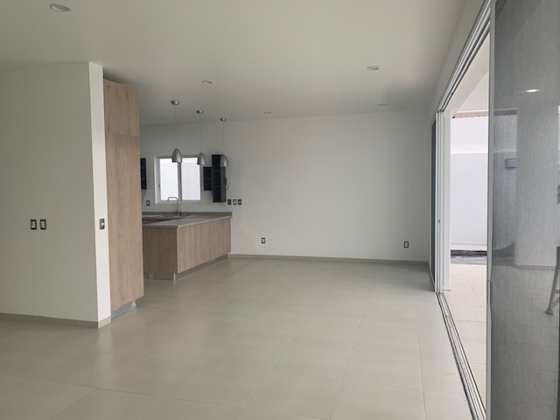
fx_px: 421
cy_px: 210
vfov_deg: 53.1
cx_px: 280
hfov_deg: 67.3
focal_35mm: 26
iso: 80
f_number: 1.8
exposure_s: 1/121
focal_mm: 4.25
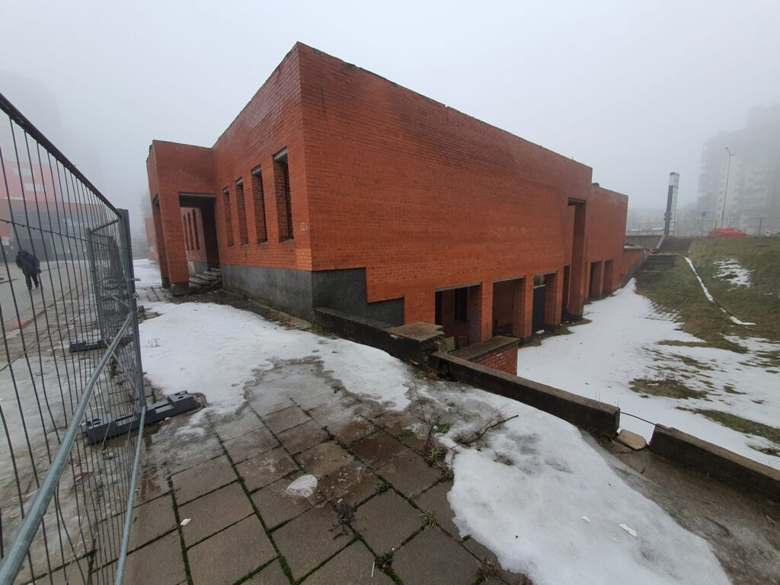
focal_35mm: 13
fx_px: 293
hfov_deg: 106.2
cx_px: 390
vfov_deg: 89.9
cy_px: 292
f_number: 2.2
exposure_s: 1/100
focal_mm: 1.8
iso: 50
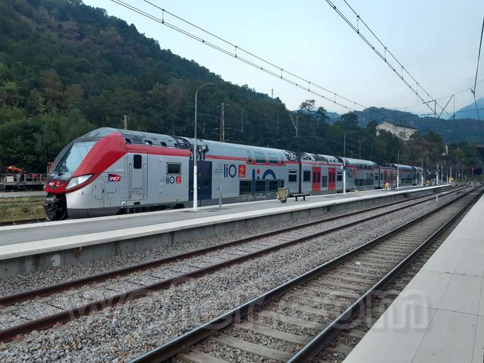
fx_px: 364
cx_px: 242
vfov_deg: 53.1
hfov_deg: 67.3
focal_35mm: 26
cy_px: 182
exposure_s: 1/50
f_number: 1.7
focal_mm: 3.92
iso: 125
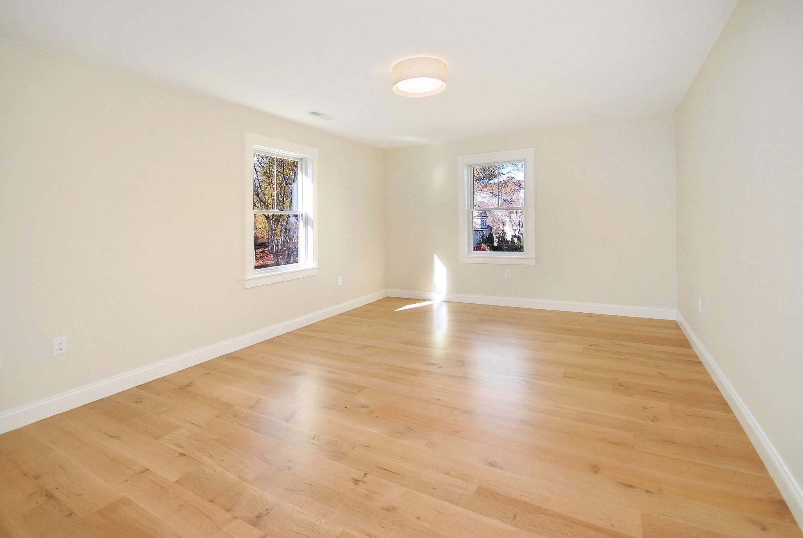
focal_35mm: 15
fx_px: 335
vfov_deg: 77.5
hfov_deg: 100.3
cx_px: 402
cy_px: 269
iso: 400
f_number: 5
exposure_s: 1/80
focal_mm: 10
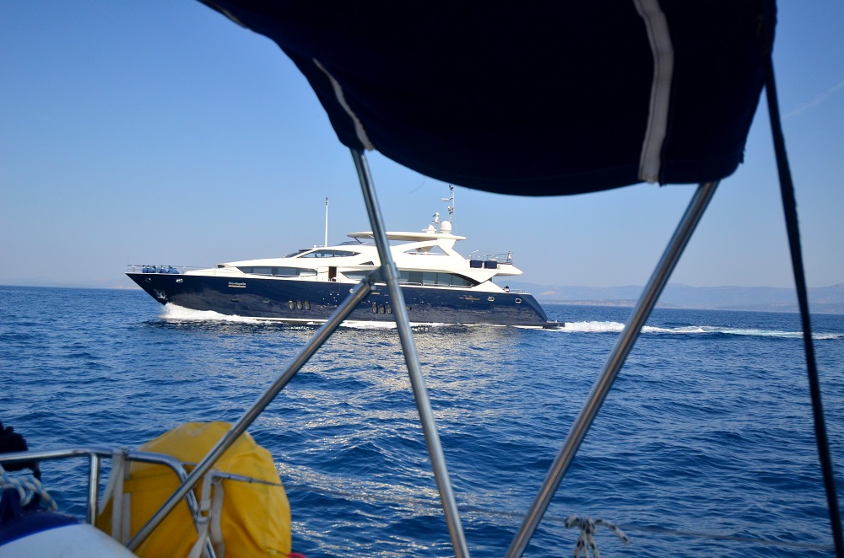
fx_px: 842
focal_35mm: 36
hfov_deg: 53.2
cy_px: 279
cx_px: 422
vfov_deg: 36.7
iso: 640
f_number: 4
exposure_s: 1/8000
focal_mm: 24
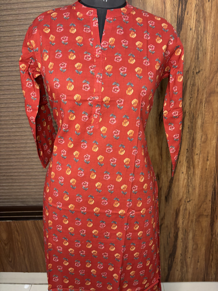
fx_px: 218
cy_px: 146
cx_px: 109
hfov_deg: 53.1
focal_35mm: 26
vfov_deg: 67.3
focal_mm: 5.96
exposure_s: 1/50
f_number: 1.6
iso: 160
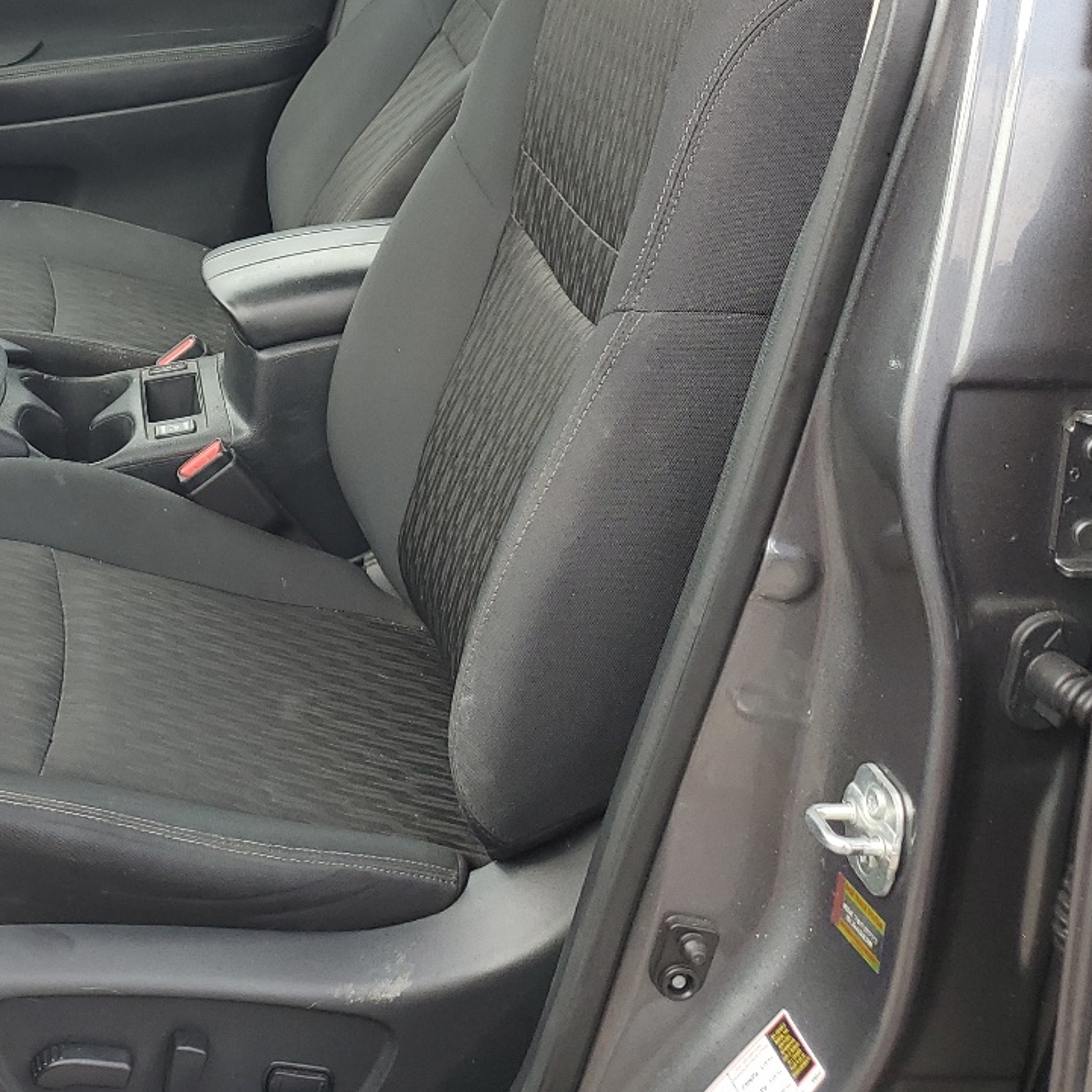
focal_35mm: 51
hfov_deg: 32.0
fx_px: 1820
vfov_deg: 32.5
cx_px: 135
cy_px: 217
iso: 50
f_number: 1.5
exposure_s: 1/256
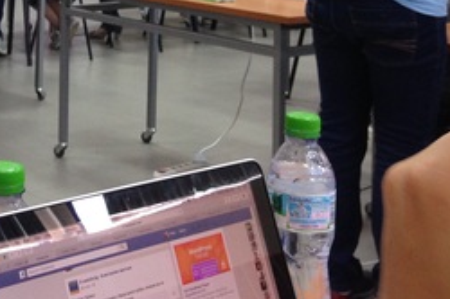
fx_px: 1099
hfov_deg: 22.1
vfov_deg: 14.7
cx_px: -23
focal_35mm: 88
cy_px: -117
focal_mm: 4.12
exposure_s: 1/20
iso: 100
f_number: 2.4
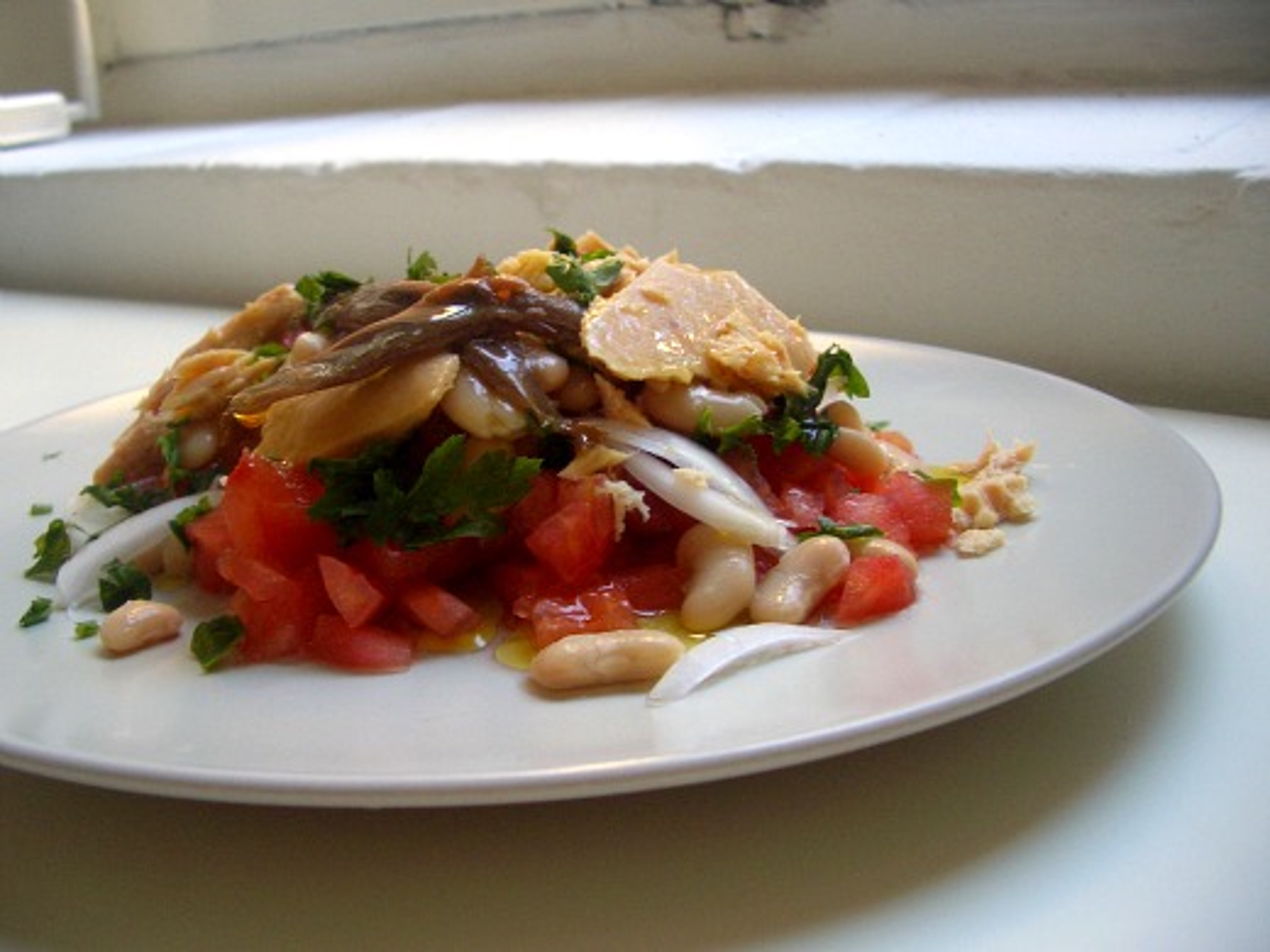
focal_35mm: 35
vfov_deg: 40.7
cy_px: 476
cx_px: 635
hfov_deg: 52.6
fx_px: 1284
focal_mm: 5.8
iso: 100
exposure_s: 1/30
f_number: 2.6
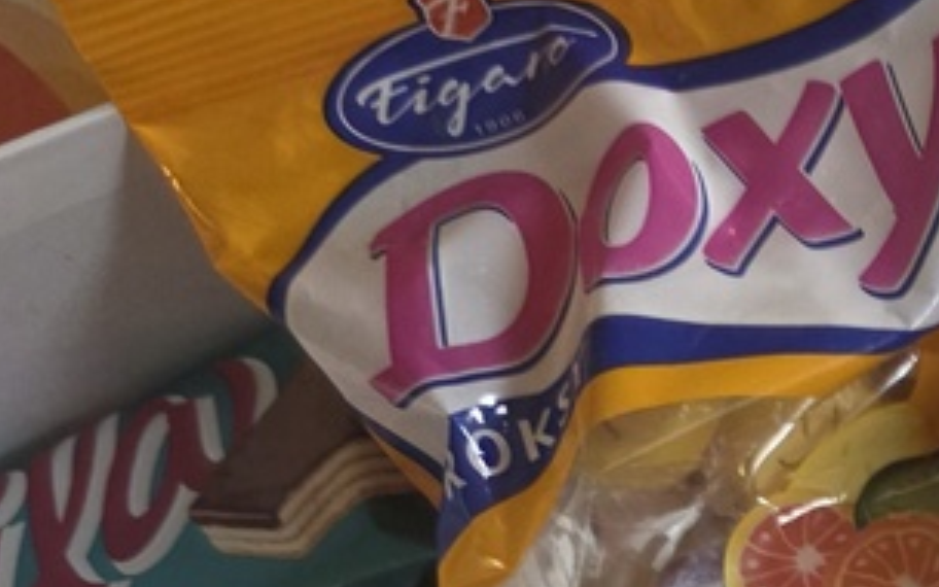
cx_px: 1316
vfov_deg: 14.6
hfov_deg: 21.9
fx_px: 2098
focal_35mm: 82
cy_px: 942
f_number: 1.7
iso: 500
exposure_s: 1/120
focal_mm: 6.3
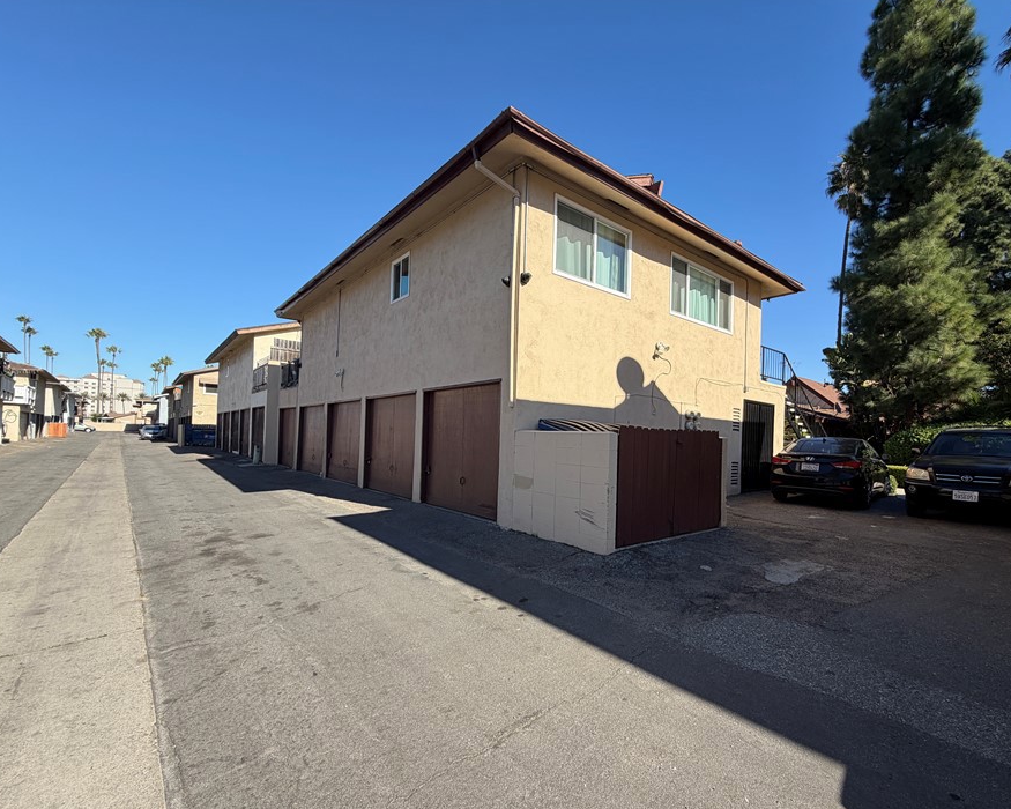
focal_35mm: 16
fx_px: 479
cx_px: 557
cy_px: 432
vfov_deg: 80.3
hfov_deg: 92.8
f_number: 2.2
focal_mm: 2.22
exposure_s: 1/770
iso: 32
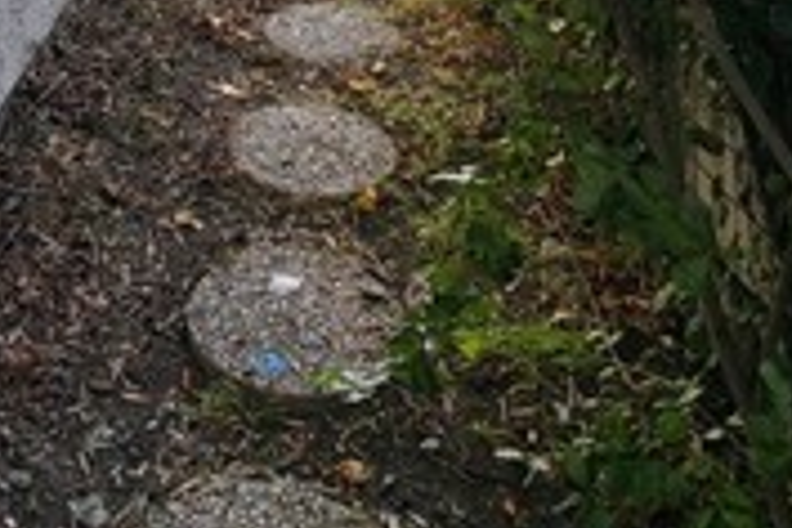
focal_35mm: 49
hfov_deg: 38.4
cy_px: -470
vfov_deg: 19.2
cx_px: 125
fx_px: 1078
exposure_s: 1/120
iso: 40
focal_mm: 1.74
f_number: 2.2
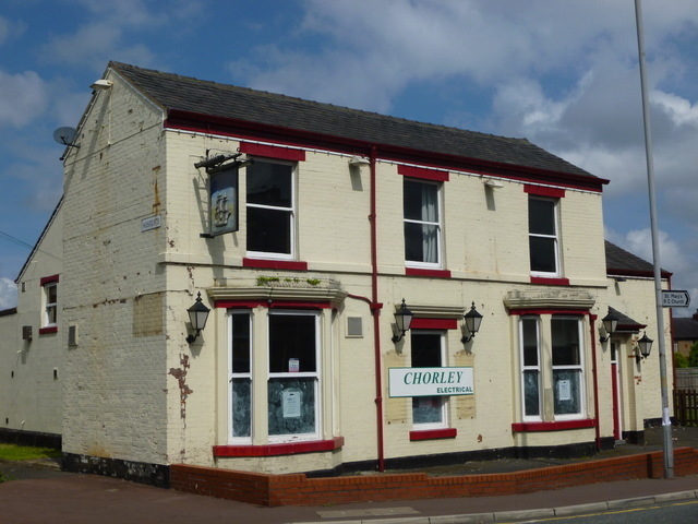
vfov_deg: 30.3
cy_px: 262
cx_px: 349
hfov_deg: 39.7
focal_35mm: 48
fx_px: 968
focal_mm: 8.6
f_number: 11
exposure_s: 1/200
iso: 100
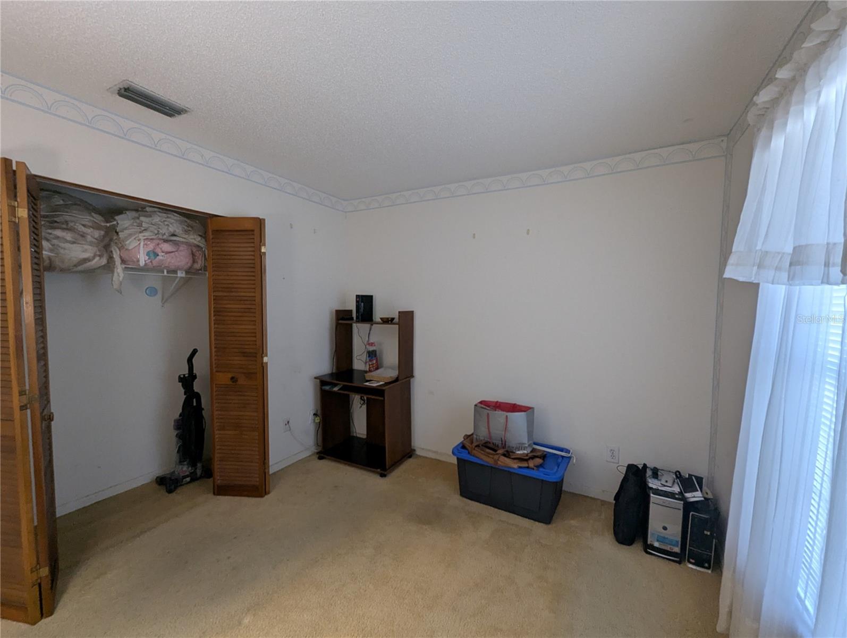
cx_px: 424
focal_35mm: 13
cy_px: 319
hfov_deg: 106.1
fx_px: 319
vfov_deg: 90.1
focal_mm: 1.95
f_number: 2.2
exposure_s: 1/23.8
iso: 121
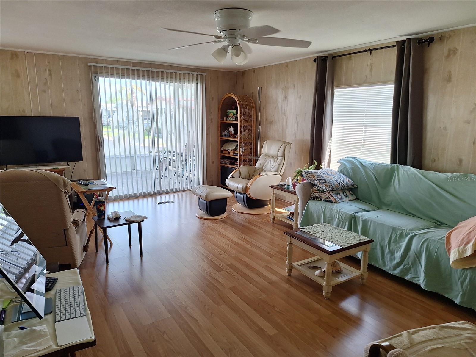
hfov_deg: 73.9
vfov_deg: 58.9
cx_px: 238
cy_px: 178
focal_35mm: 23
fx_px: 316
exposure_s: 1/120
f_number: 1.8
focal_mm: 5.54
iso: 50
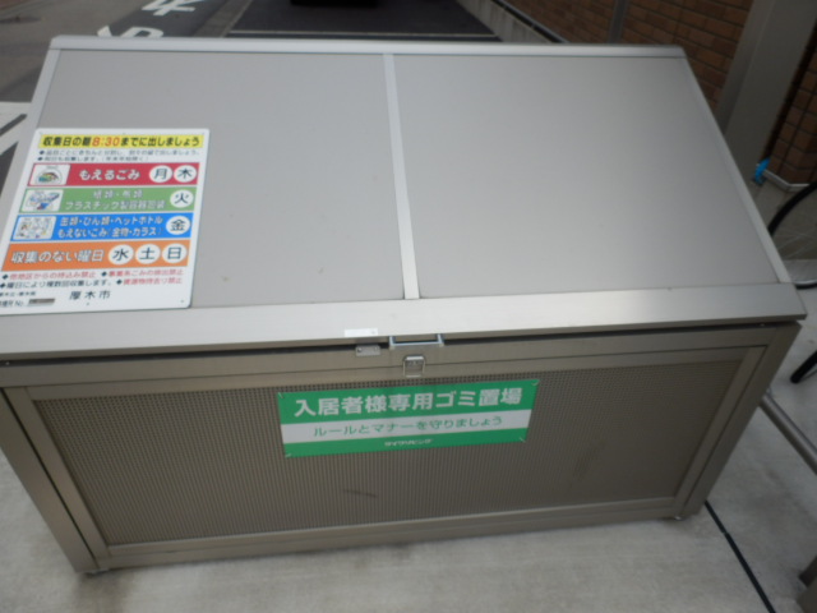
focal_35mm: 24
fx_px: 566
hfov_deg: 71.6
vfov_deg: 56.8
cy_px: 306
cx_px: 408
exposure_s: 1/160
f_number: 7.9
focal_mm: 4.2
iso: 80
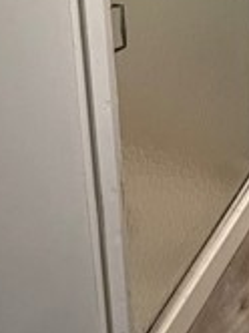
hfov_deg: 25.4
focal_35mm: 54
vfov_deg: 29.2
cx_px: 259
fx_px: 519
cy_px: -94
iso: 400
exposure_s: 1/60
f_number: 2.2
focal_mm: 2.22
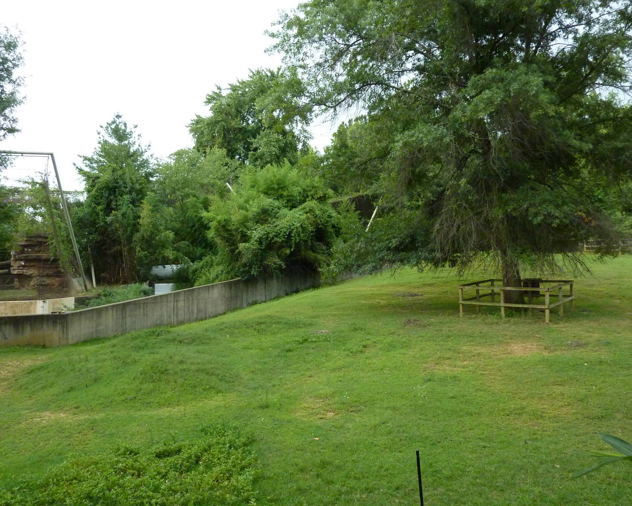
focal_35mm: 27
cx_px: 299
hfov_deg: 64.0
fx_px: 505
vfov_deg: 53.2
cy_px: 245
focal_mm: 4.1
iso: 400
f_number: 3.3
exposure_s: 1/250
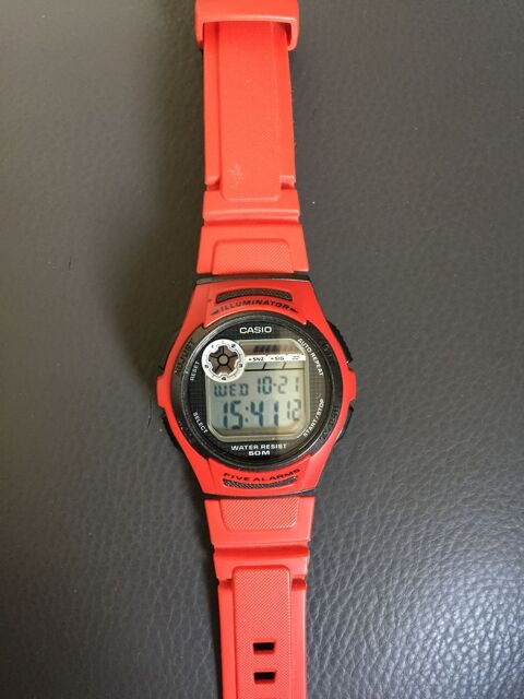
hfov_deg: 48.2
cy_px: 350
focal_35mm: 29
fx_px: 585
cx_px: 262
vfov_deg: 61.7
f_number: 2.2
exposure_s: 1/10
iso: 125
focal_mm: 4.15
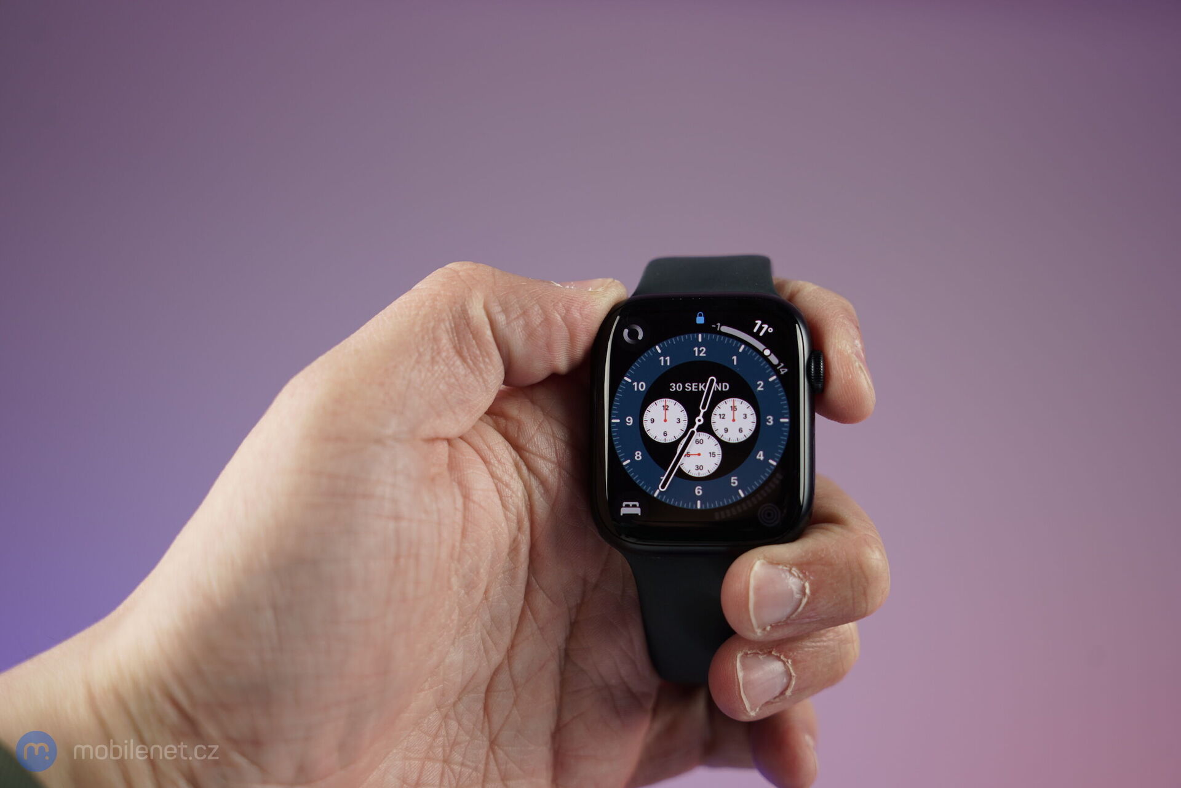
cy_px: 394
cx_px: 590
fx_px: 1542
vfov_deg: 28.6
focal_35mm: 47
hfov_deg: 41.9
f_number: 4
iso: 125
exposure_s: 1/50
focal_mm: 47
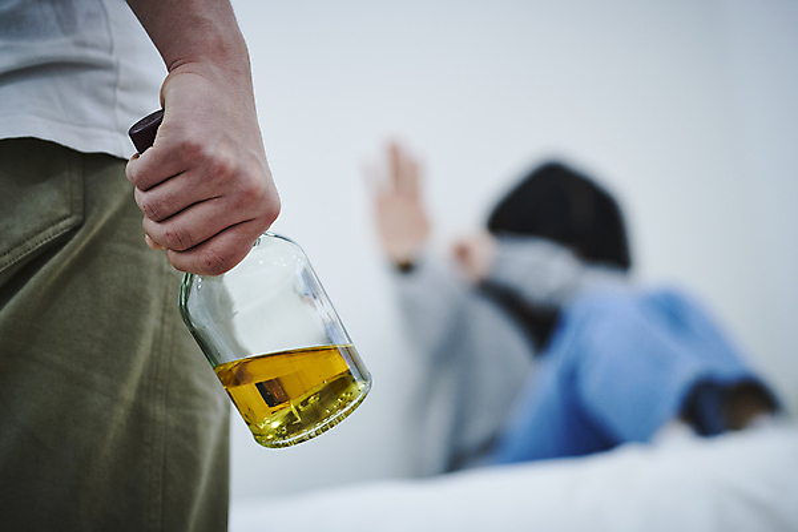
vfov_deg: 16.1
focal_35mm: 85
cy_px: 266
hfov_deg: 23.9
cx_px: 399
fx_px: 1884
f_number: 2.8
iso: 800
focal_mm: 85
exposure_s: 1/125
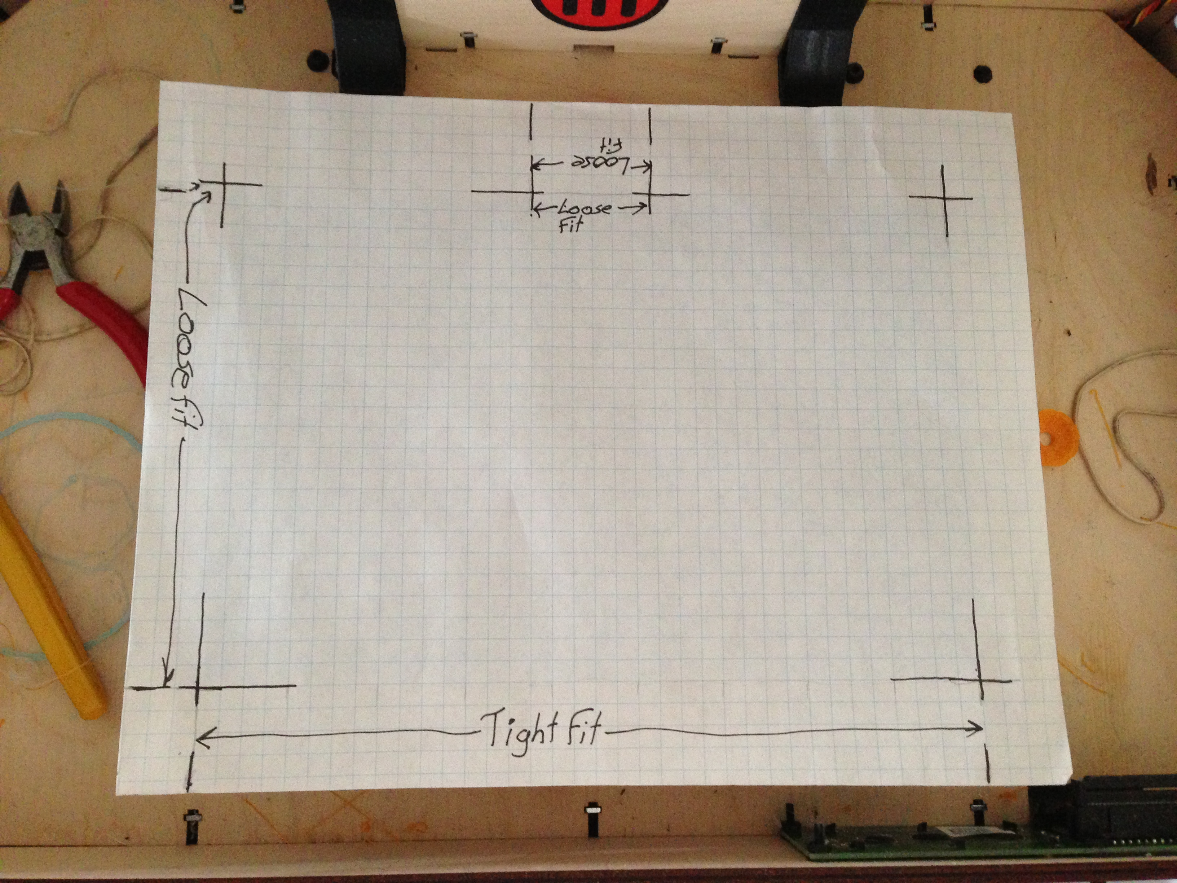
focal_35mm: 33
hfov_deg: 55.4
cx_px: 588
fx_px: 1122
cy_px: 442
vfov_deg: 42.9
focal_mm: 4.13
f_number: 2.4
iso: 400
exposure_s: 1/17
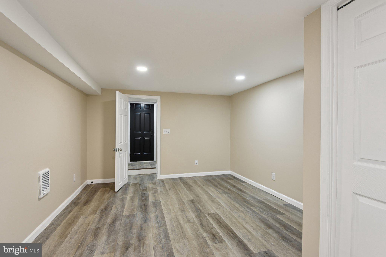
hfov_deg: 96.7
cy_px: 128
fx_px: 172
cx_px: 193
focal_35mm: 16
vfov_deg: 73.7
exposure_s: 1/13
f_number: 8
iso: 400
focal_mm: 16
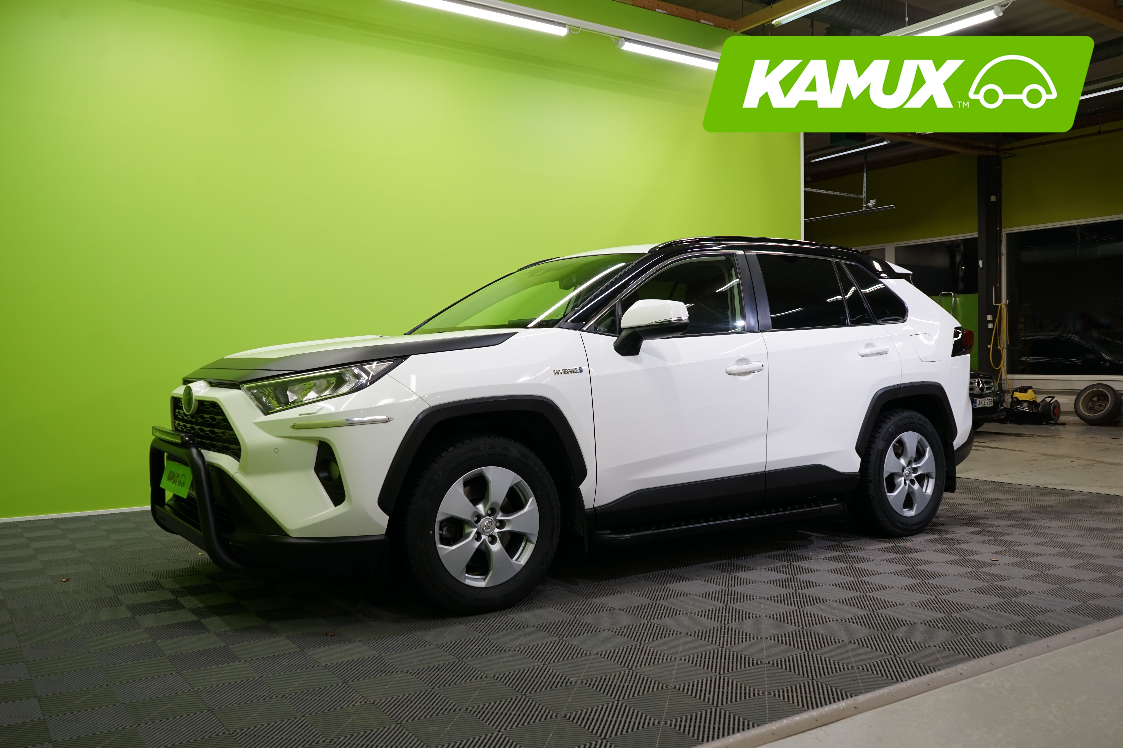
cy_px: 374
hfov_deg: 61.9
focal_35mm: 30
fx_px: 936
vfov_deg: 43.6
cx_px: 562
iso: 500
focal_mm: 30
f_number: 6.3
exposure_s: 1/30
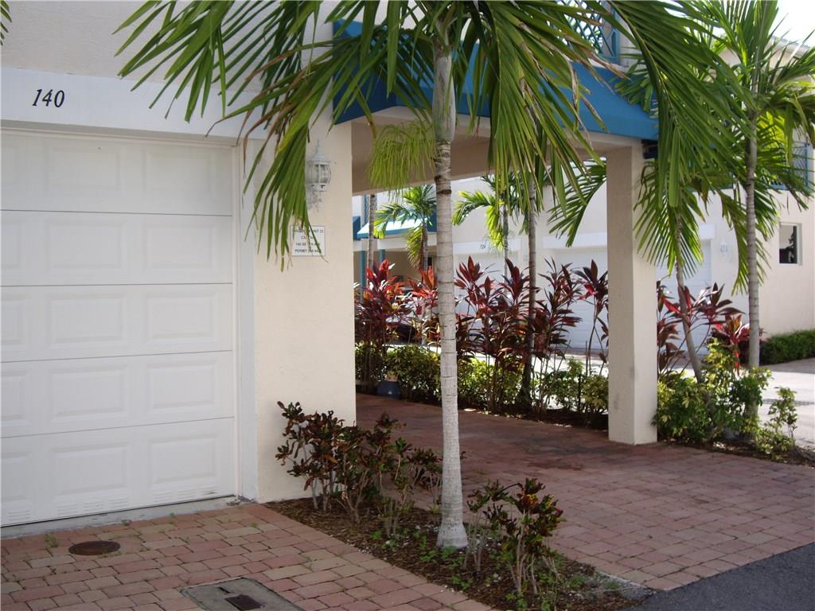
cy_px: 306
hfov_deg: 49.0
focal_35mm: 38
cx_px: 408
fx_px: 895
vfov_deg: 37.7
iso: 64
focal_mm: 7.9
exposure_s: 1/320
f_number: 2.8
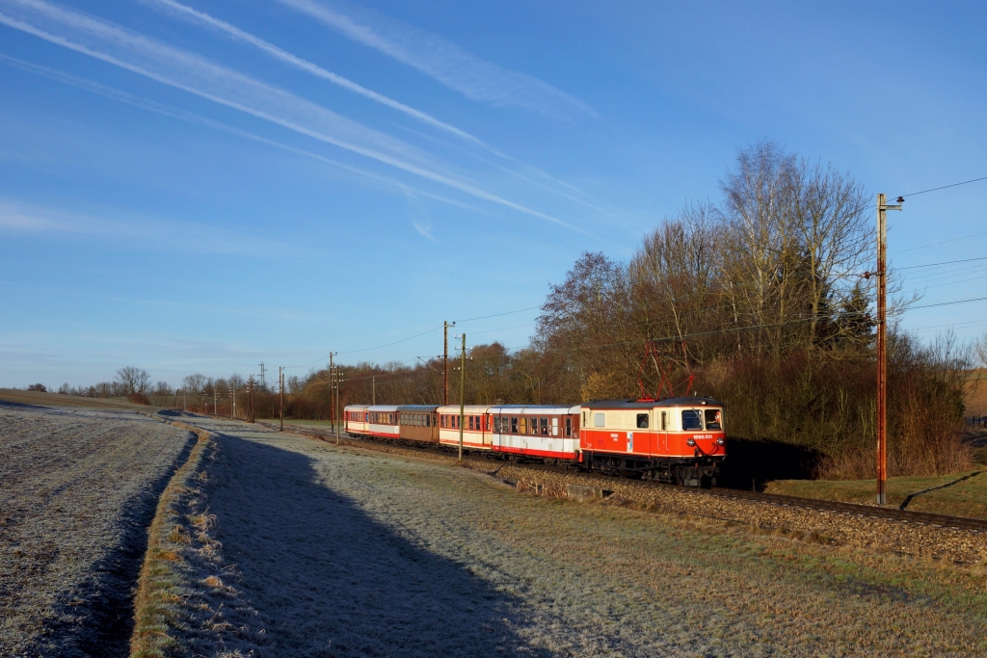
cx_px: 494
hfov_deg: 49.5
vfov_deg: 34.2
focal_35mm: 39
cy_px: 329
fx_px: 1069
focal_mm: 26
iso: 200
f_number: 7.1
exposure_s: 1/800
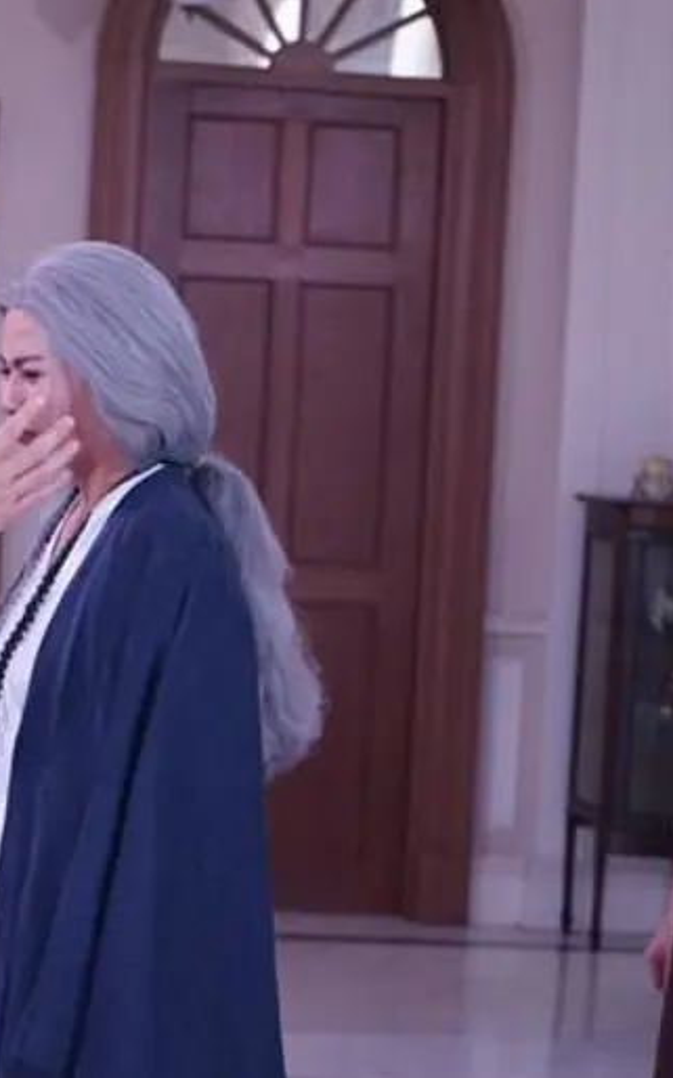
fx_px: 3171
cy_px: 540
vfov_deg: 19.3
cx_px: -48
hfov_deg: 11.9
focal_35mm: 108
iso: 2500
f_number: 5.6
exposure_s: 1/320
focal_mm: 70
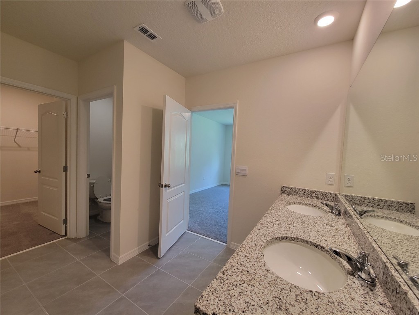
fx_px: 157
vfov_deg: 89.9
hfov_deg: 106.2
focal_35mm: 13
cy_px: 158
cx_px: 210
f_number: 2.2
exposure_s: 1/60
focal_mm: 2.2
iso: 160
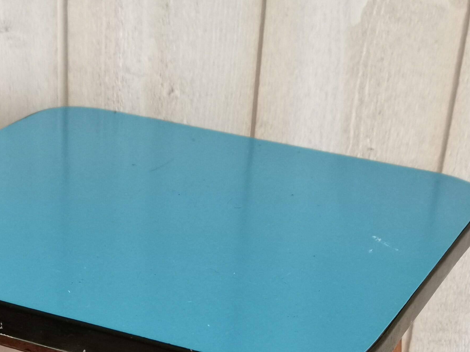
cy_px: 524
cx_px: 174
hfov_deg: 23.5
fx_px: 1127
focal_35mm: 83
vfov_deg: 16.3
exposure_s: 1/100
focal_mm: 4.75
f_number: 1.8
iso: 200
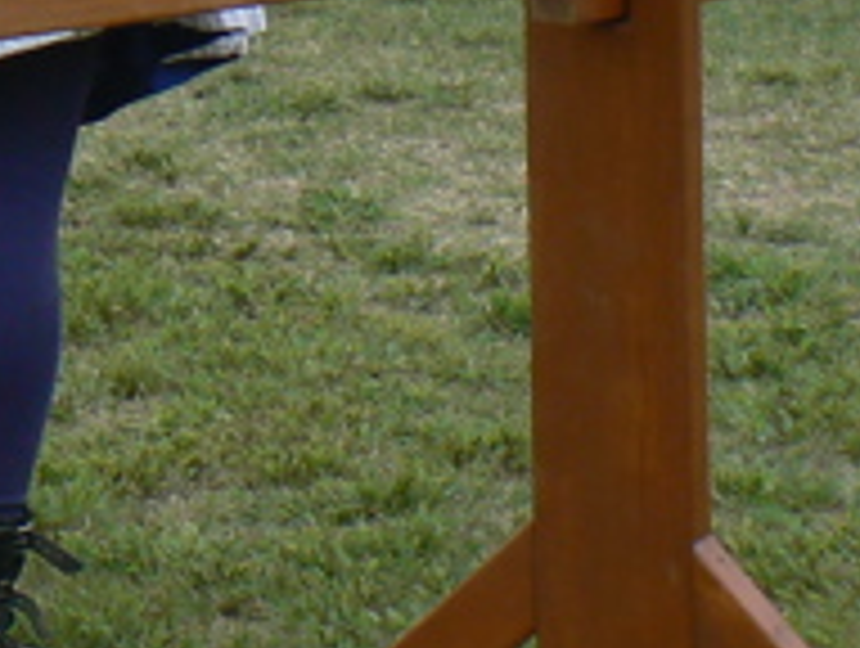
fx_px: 7492
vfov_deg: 4.9
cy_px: -554
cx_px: -855
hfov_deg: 6.4
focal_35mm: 301
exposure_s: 1/250
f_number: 5.6
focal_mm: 12
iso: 80
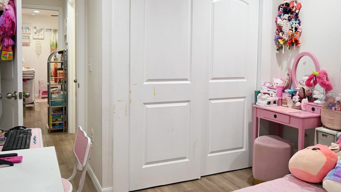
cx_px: 187
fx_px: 298
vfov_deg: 35.5
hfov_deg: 59.4
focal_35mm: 33
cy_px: 74
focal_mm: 16
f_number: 3.5
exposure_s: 1/40
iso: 400
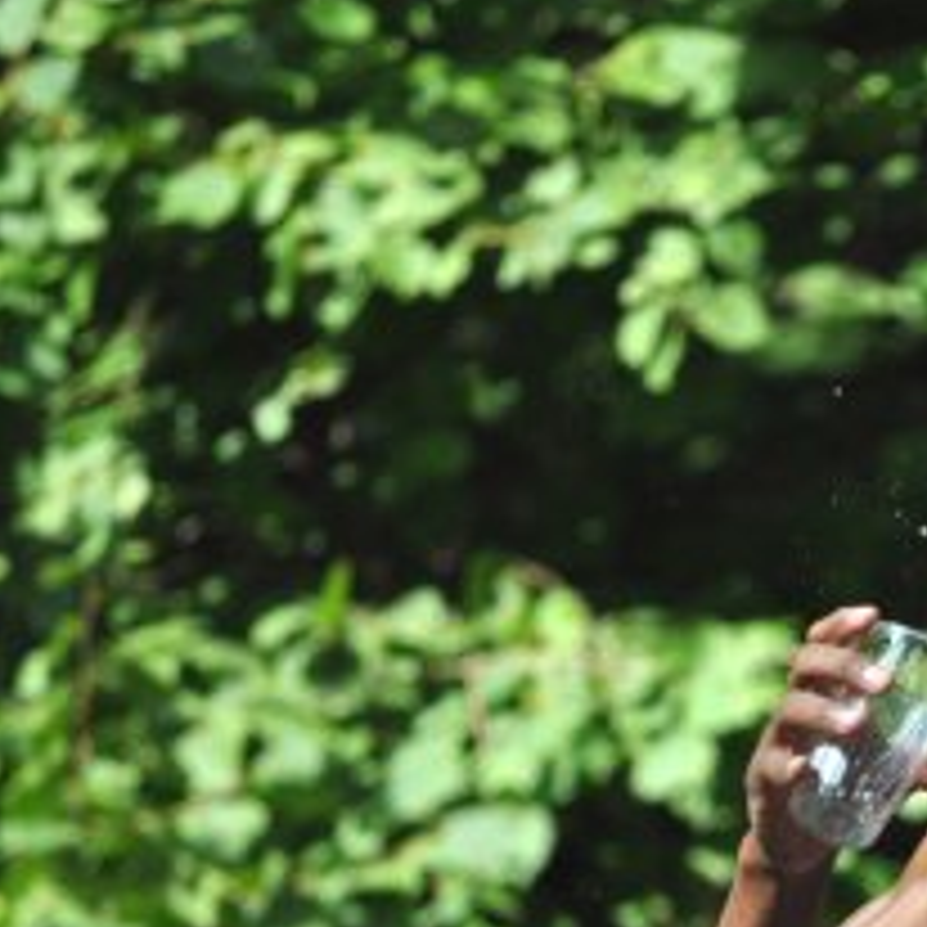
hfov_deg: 2.6
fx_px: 20633
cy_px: 722
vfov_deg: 2.6
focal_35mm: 681
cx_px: 1089
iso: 720
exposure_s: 1/1000
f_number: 5.6
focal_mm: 200
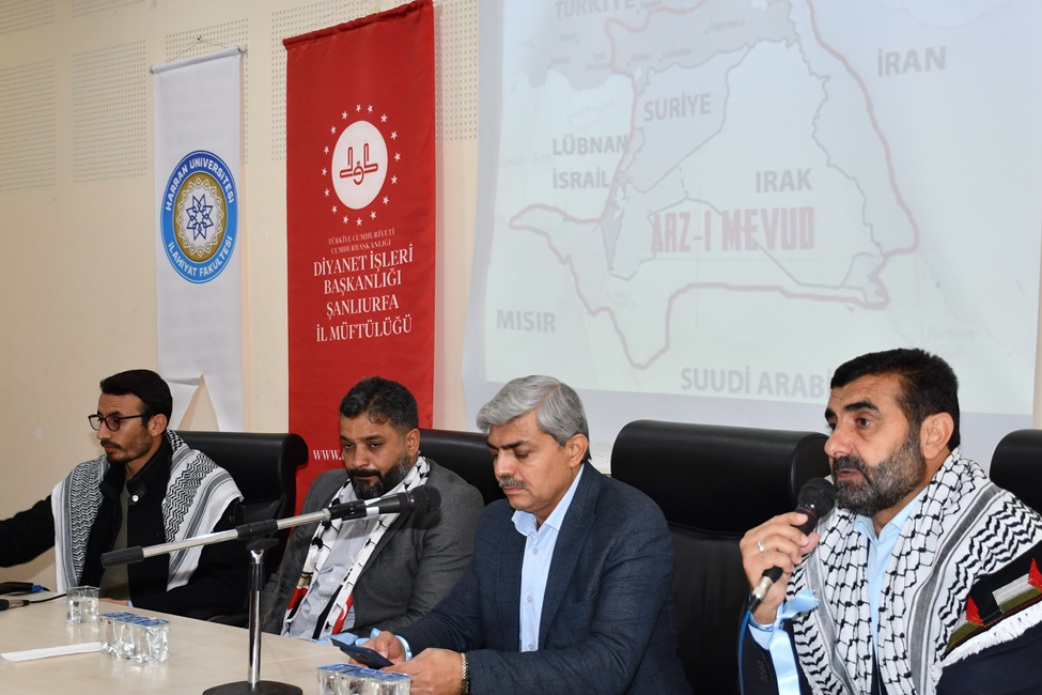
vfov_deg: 21.6
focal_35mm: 63
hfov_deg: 31.9
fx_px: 1823
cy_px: 354
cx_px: 535
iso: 500
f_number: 4
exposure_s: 1/60
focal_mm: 32
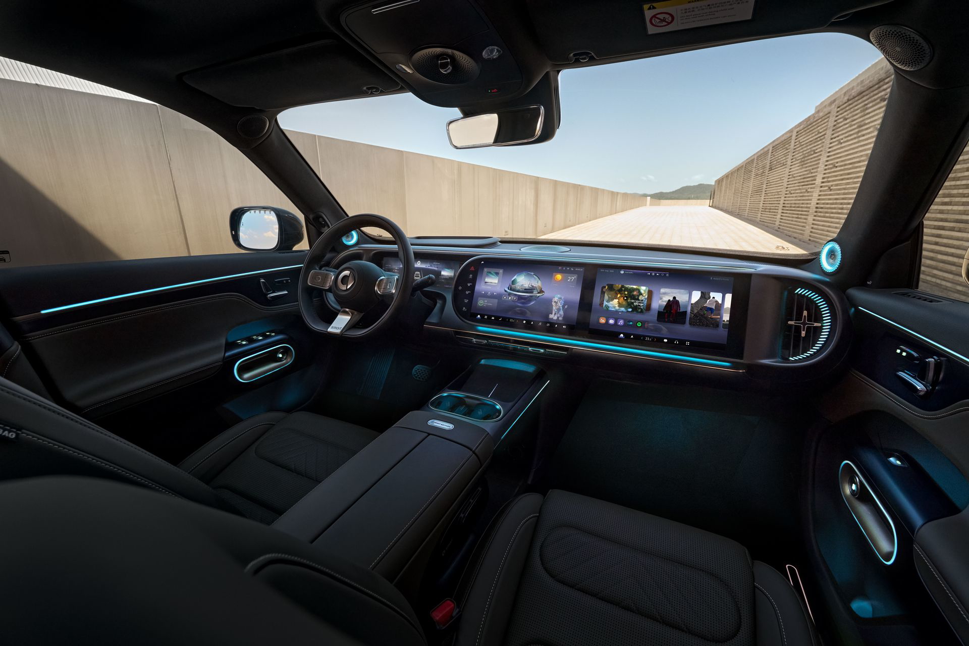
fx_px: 377
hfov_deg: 104.3
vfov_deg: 81.2
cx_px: 484
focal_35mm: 14
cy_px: 323
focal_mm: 14
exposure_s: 1/50
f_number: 11
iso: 640
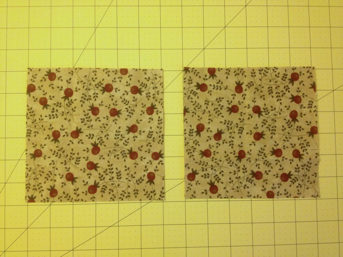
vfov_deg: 40.7
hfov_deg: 52.6
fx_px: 347
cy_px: 128
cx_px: 172
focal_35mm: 35
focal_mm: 4.28
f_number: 2.4
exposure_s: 1/20
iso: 250
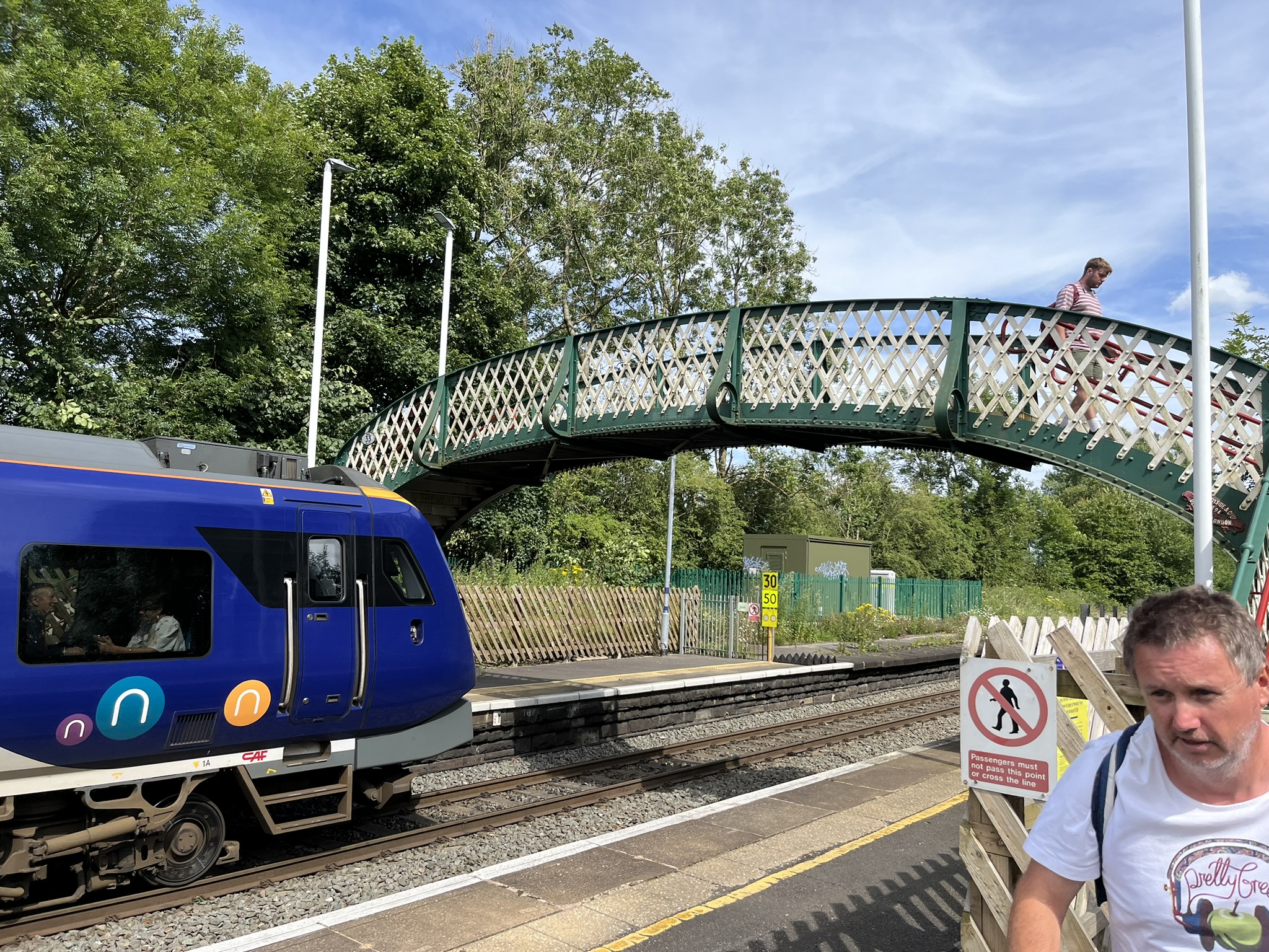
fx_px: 953
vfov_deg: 53.1
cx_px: 634
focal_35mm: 26
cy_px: 476
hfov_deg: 67.3
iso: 50
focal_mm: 5.1
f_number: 1.6
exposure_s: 1/2309
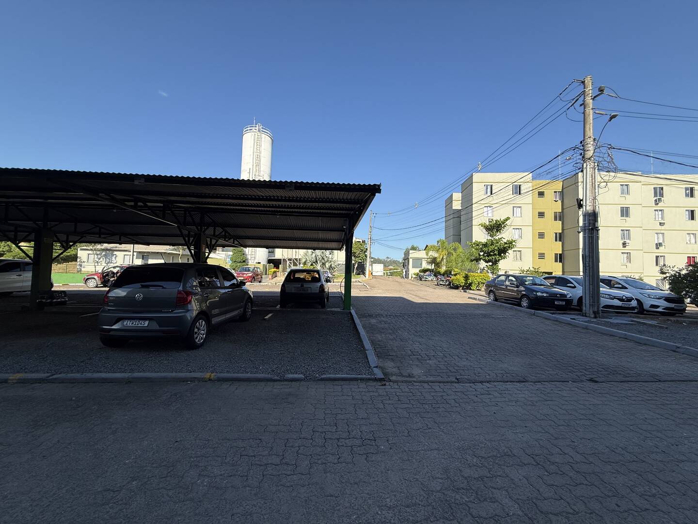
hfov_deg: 102.1
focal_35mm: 14
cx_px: 349
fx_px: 282
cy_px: 262
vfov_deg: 85.7
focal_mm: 2.22
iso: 50
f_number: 2.2
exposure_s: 1/1259
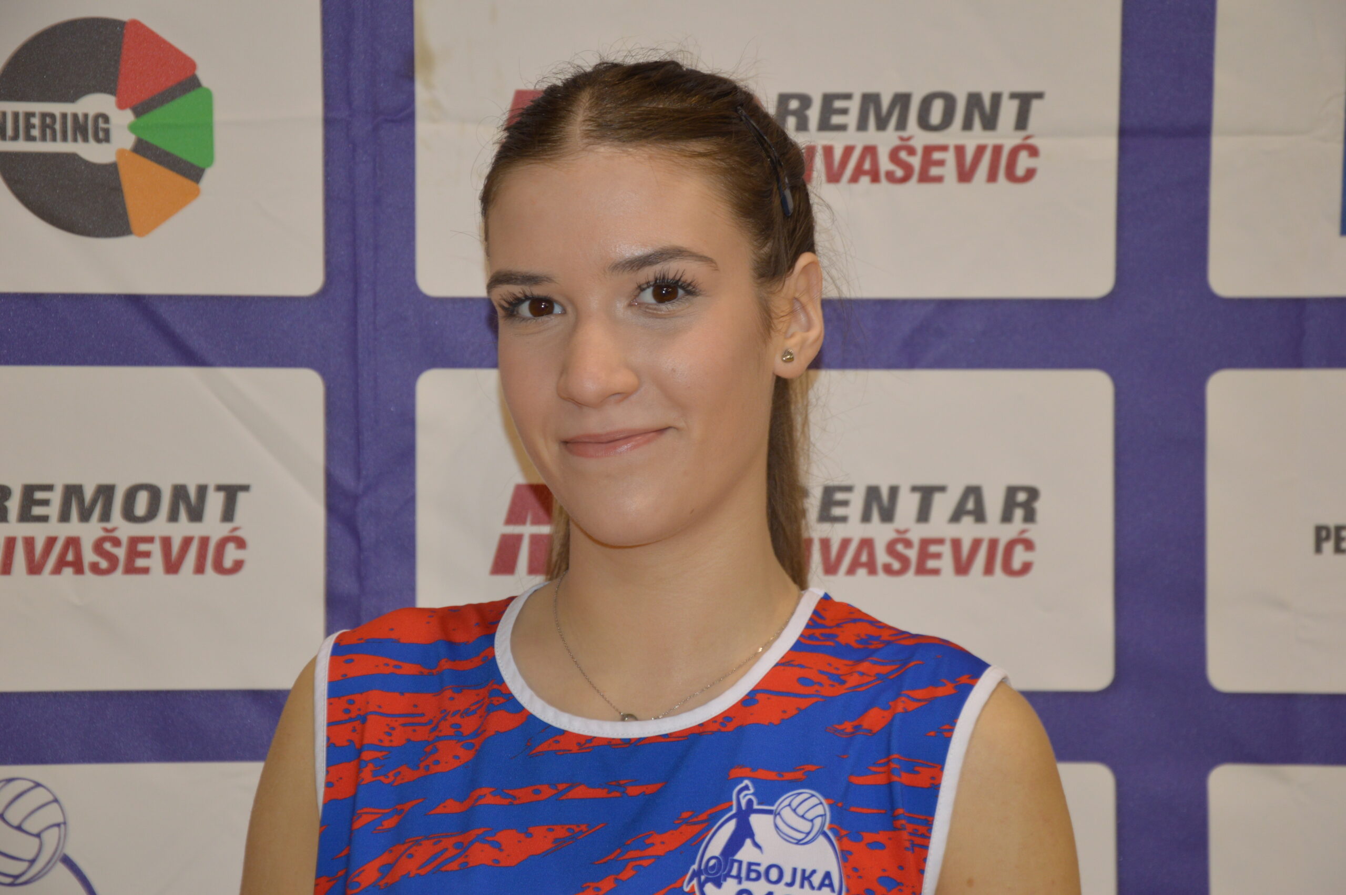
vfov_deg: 12.2
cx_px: 673
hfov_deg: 18.2
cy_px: 448
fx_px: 4202
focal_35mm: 112
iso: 400
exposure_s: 1/30
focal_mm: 75
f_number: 5.3
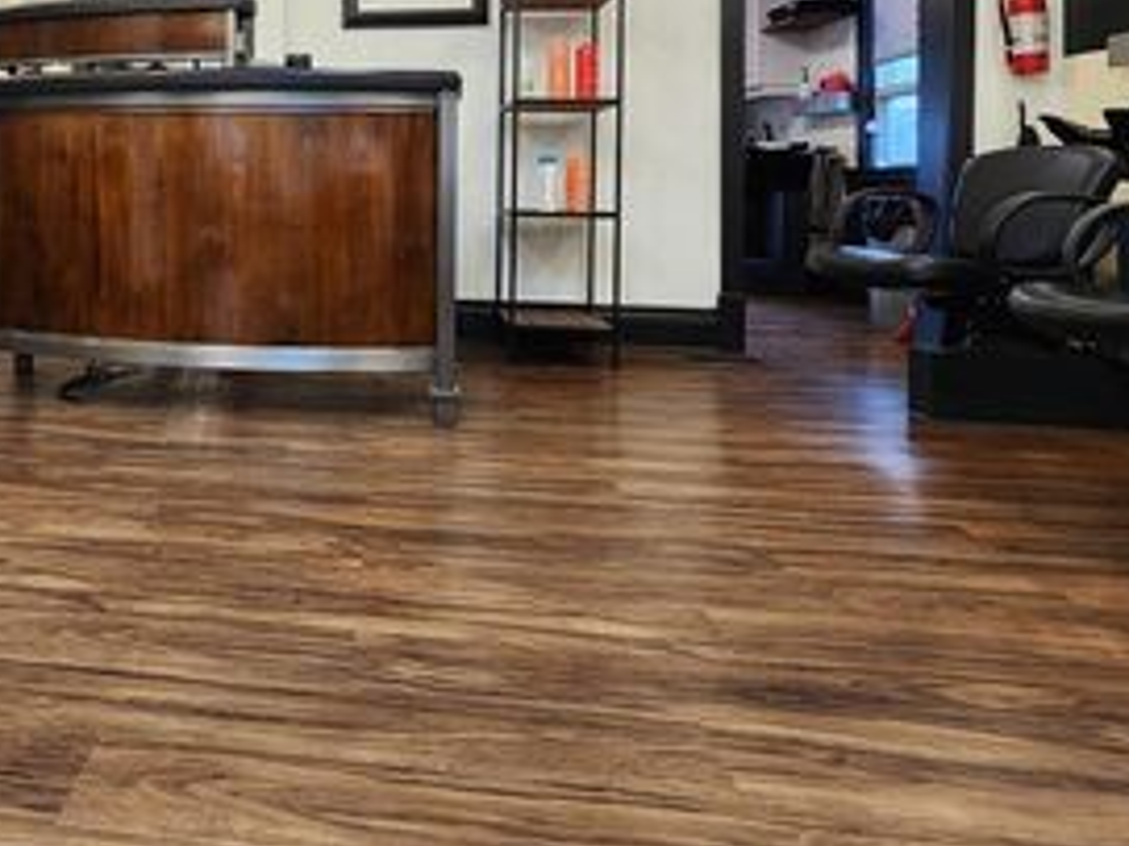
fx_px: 782
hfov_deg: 66.9
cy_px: 173
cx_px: 275
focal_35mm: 24
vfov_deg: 53.2
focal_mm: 2.2
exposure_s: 1/60
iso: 200
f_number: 2.2
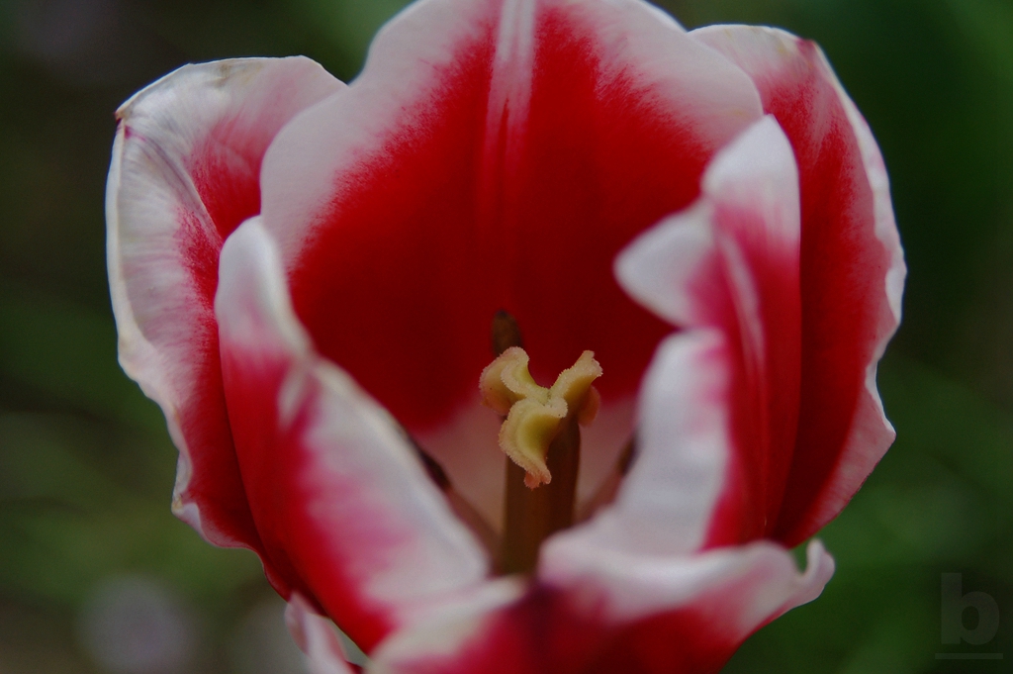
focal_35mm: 112
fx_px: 3163
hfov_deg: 18.2
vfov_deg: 12.2
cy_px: 337
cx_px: 506
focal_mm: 75
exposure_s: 1/1000
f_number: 4.5
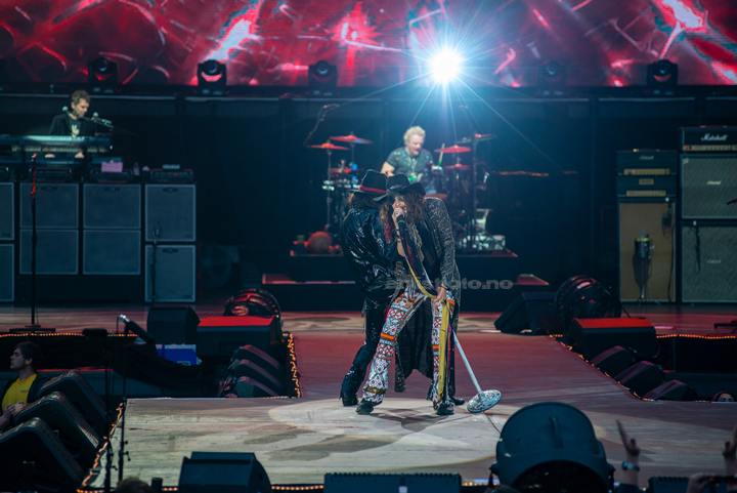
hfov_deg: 10.3
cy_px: 246
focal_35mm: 200
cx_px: 368
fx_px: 4097
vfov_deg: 6.9
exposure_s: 1/500
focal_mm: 200
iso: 500
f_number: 4.5
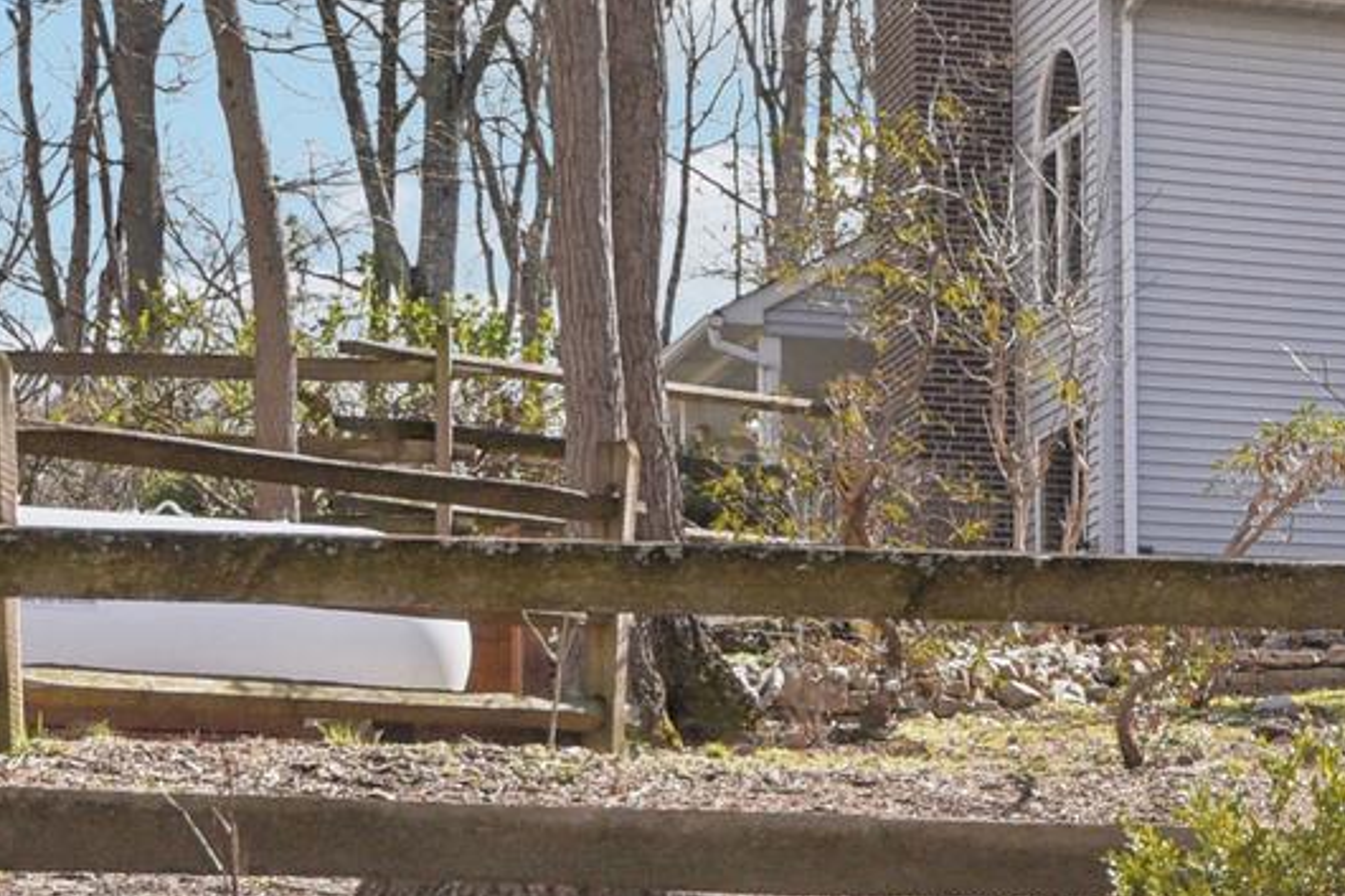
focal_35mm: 112
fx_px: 4183
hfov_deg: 17.0
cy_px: 407
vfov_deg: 12.2
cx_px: 1820
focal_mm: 29
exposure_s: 1/1600
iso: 400
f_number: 8
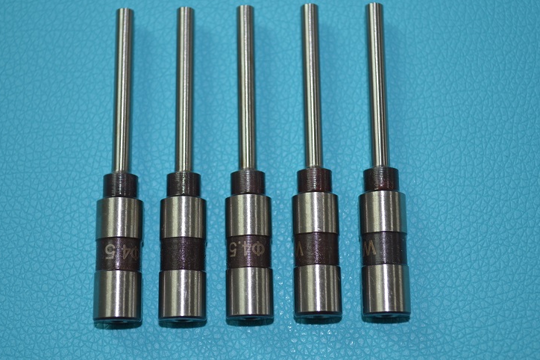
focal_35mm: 63
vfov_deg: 21.5
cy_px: 170
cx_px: 254
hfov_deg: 31.9
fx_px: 945
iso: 200
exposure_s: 1/15
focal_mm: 38
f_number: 5
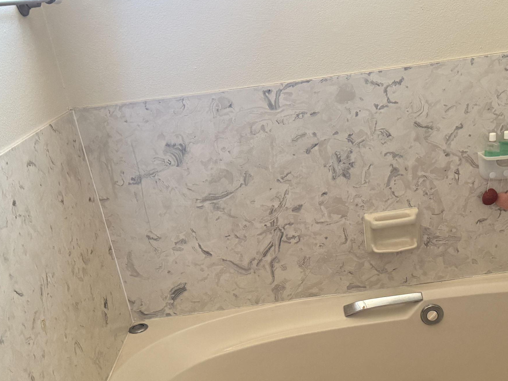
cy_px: 256
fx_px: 616
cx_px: 317
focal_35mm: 42
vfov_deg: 34.0
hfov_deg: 44.4
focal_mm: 6.76
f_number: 1.78
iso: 500
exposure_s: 1/60
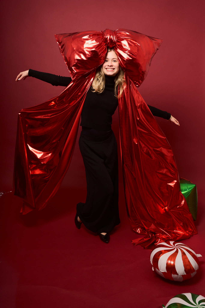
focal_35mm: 35
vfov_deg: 54.4
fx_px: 299
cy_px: 154
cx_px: 102
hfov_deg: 37.8
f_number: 6.3
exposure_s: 1/250
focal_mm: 35
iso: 640
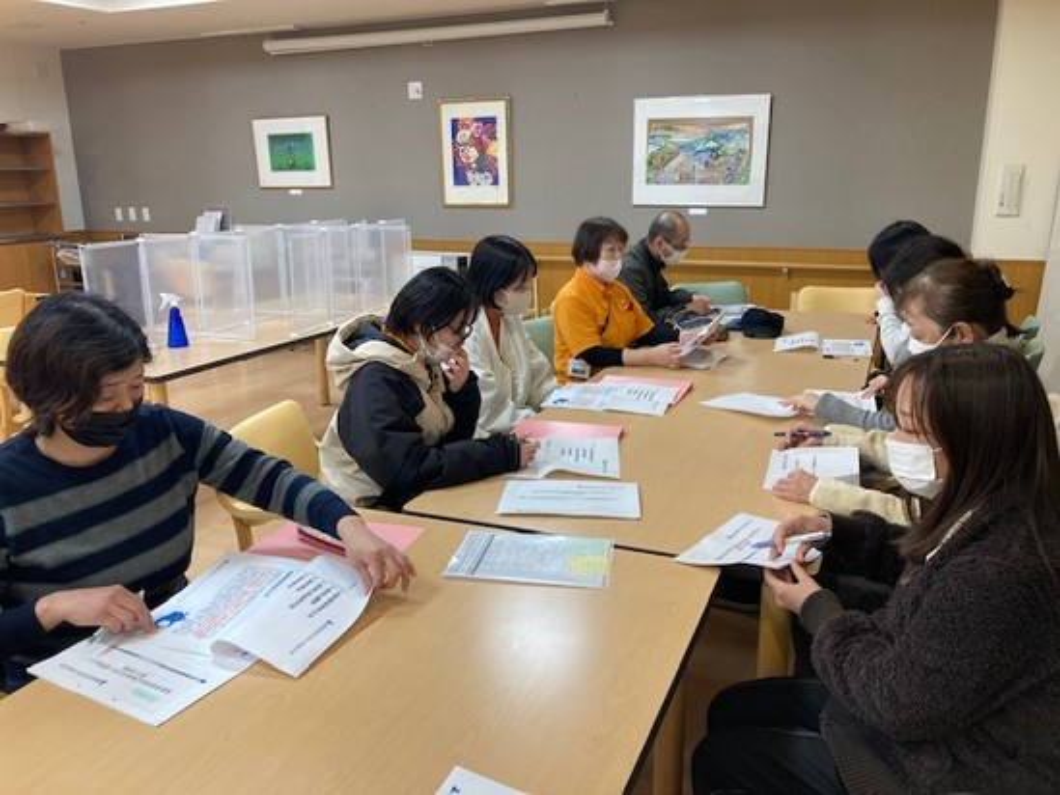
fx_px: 858
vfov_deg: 49.8
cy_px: 398
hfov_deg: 63.4
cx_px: 530
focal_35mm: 28
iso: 64
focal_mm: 3.99
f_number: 1.8
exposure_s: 1/60
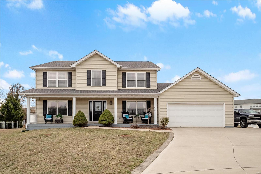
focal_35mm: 20
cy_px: 87
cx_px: 130
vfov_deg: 61.9
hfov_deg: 84.0
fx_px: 145
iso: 400
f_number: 8
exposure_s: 1/1000
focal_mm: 10
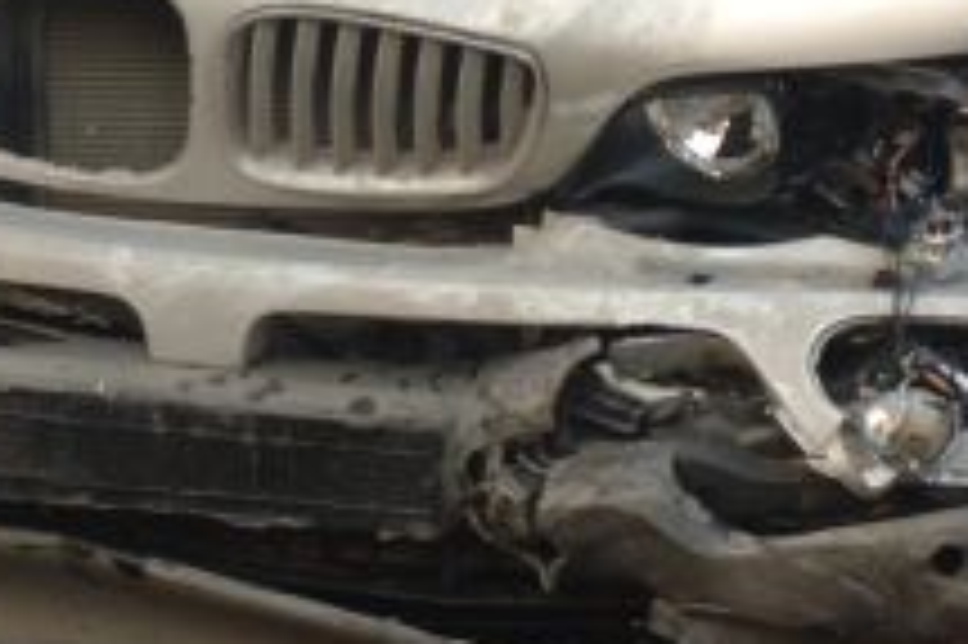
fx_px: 14992
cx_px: 225
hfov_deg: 3.7
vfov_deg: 2.5
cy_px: -227
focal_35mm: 558
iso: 400
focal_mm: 100
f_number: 6.3
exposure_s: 1/160
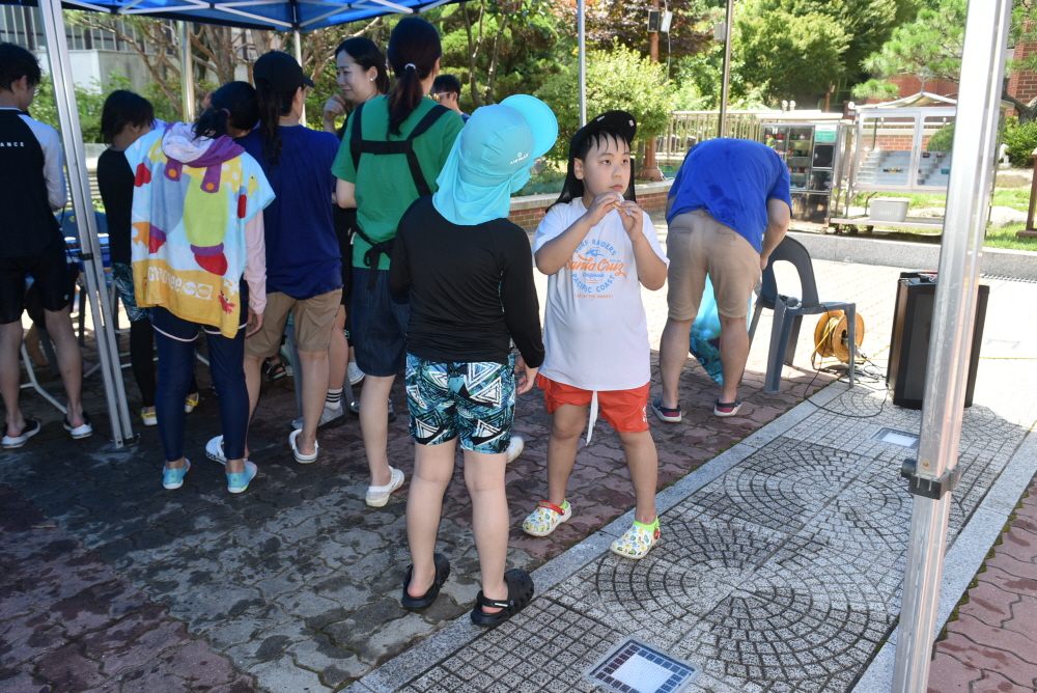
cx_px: 518
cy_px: 346
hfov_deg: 67.4
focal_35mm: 27
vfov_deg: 48.0
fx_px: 778
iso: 200
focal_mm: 18
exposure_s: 1/125
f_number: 5.6
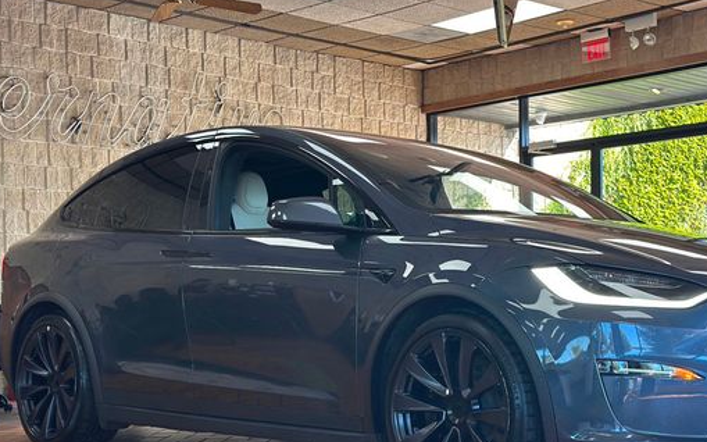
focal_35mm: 64
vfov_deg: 20.2
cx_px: 438
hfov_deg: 31.9
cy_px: 317
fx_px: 1233
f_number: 1.78
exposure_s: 1/212
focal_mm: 6.86
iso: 80
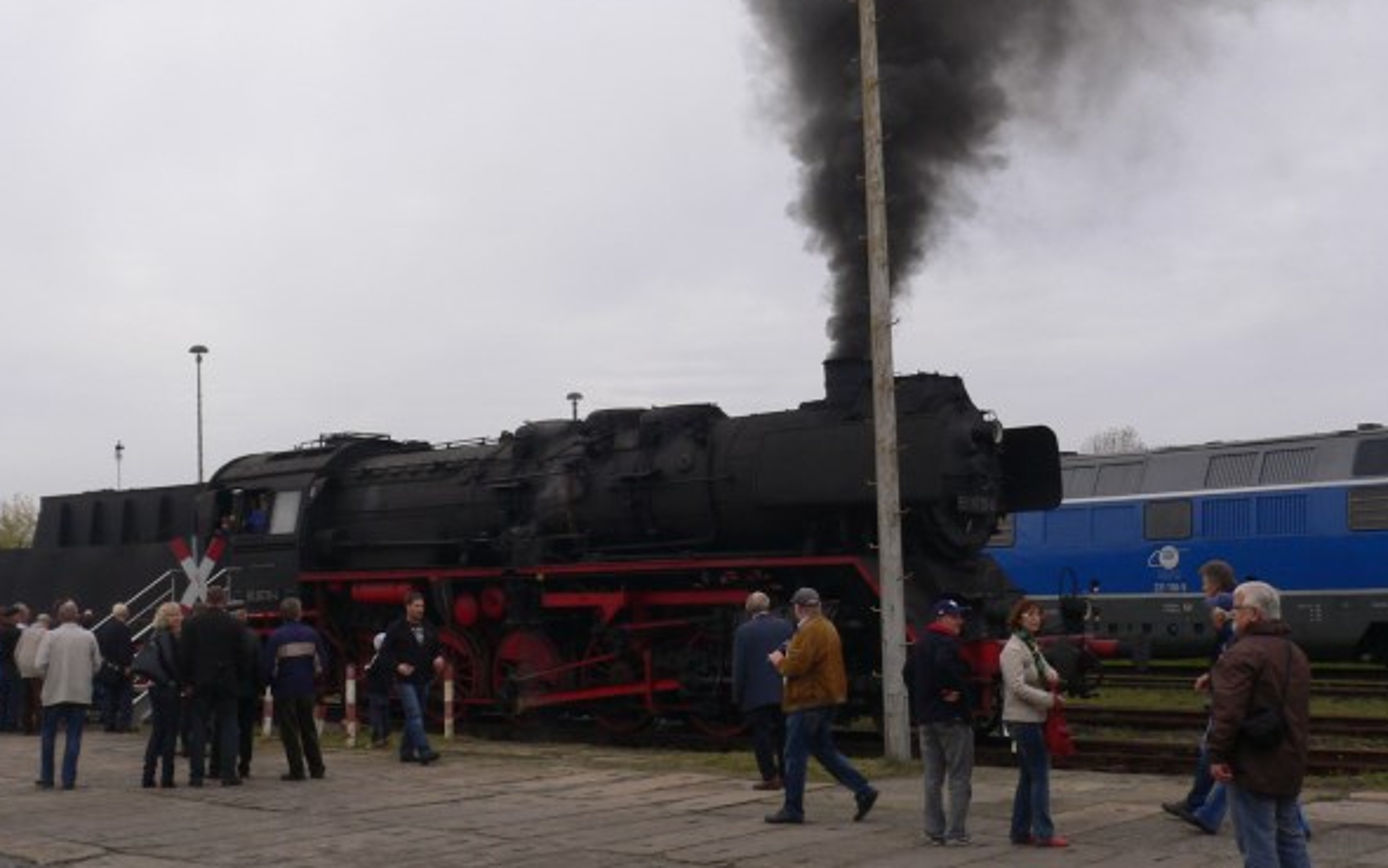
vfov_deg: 29.2
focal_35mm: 44
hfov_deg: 45.2
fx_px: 1665
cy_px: 356
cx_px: 609
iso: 100
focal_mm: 5.8
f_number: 5.6
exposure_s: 1/200
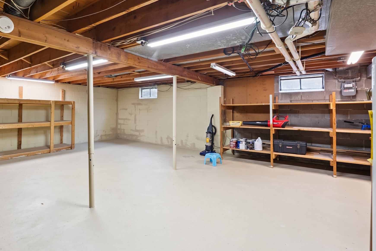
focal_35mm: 20
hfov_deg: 82.8
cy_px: 107
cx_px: 148
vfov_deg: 61.6
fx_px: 209
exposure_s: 1/2.5
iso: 400
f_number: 9
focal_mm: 16
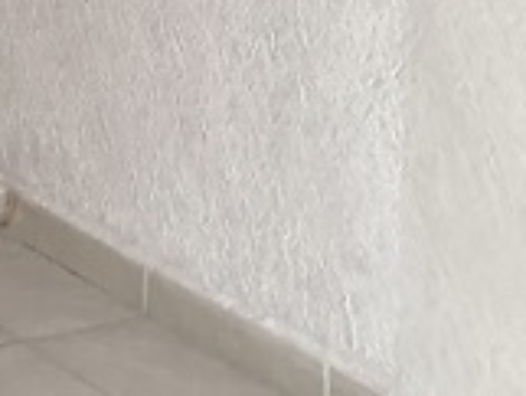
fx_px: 2813
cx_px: -764
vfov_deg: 7.4
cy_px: -625
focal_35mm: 185
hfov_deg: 9.4
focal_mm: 3.99
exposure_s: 1/24
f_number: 1.8
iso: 40
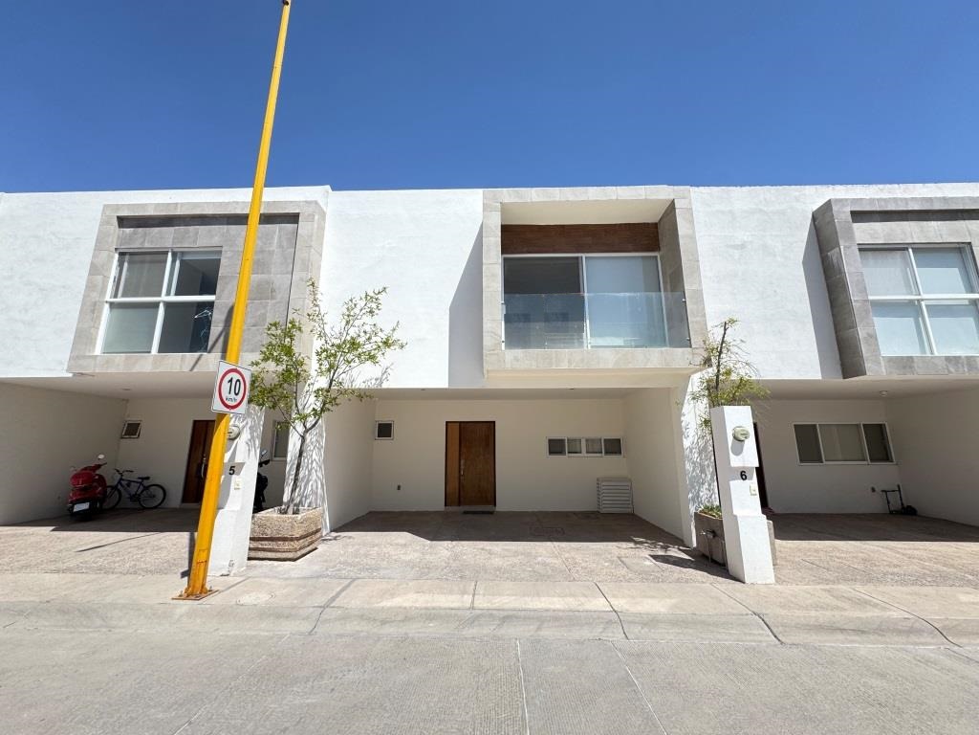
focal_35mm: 14
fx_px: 396
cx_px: 490
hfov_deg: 102.1
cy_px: 368
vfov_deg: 85.7
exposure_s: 1/1449
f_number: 2.2
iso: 50
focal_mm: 2.22
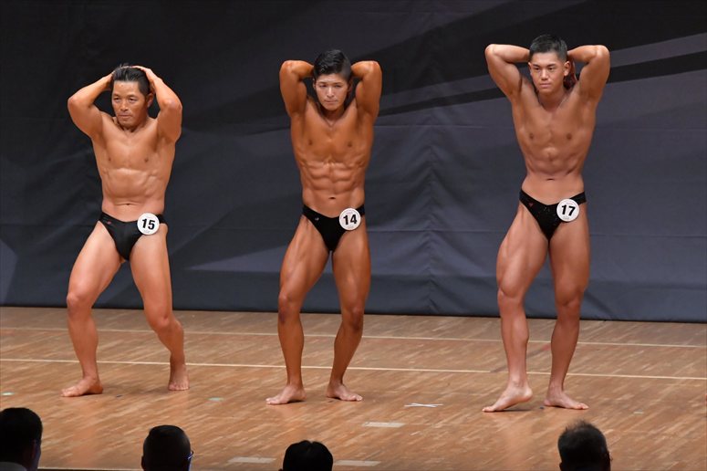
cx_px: 354
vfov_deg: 5.4
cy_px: 236
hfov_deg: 8.1
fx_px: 5006
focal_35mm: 255
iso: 6400
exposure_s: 1/400
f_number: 5.6
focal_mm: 170
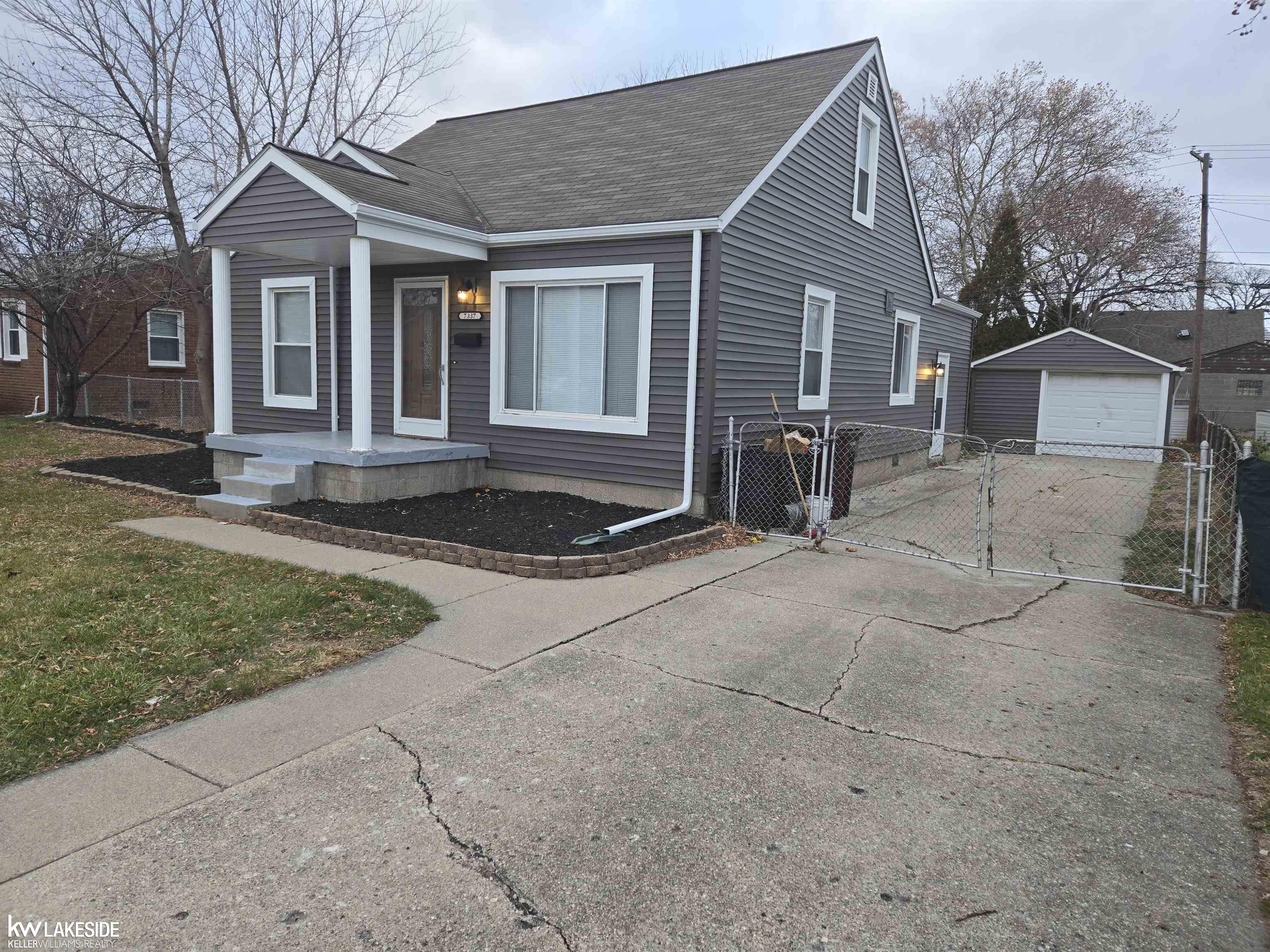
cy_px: 476
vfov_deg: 58.9
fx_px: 844
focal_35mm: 23
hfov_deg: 73.9
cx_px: 635
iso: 64
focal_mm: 5.4
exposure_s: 1/180
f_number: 1.8
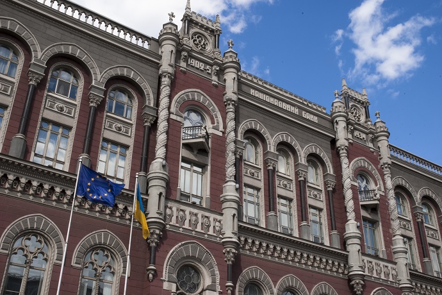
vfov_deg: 30.2
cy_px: 148
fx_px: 546
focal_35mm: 45
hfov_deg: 44.0
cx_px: 221
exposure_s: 1/50
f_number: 25
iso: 200
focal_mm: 29
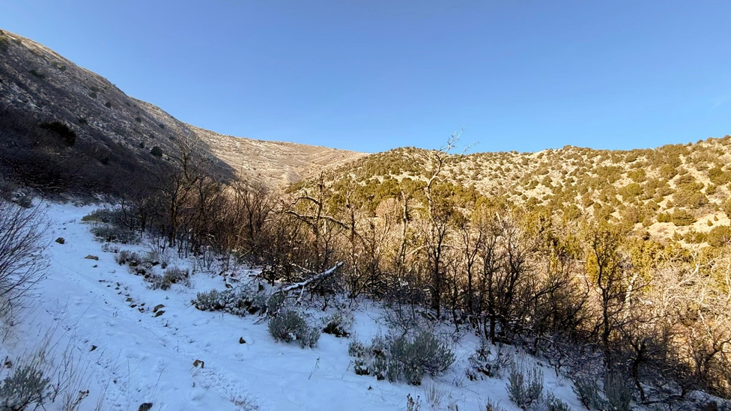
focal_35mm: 16
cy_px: 173
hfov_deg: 99.4
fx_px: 310
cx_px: 366
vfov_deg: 66.7
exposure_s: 1/1001
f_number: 2.2
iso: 50
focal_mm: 2.22
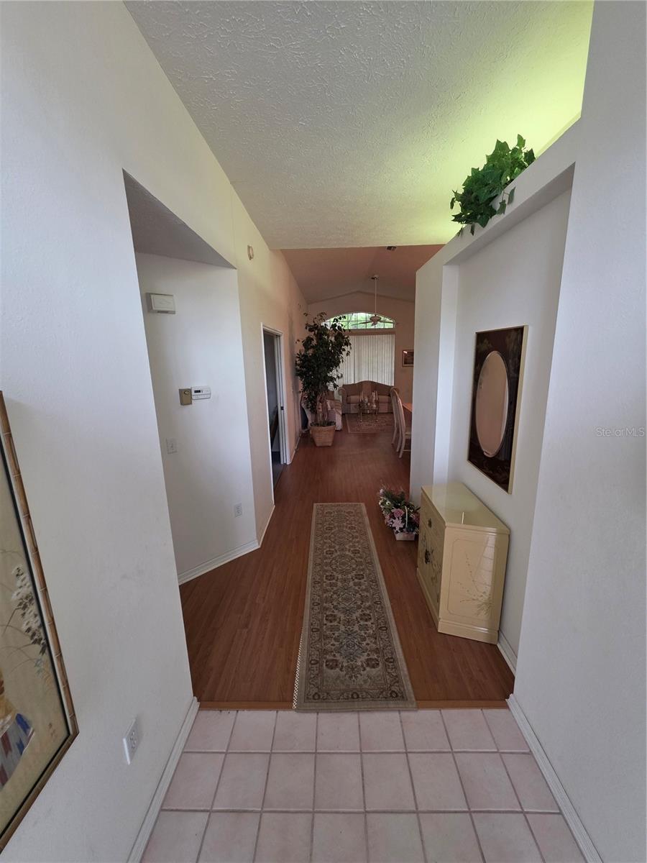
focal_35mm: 13
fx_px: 324
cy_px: 432
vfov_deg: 106.2
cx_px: 324
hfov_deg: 89.9
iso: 250
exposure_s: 1/120
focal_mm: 2.2
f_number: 1.9
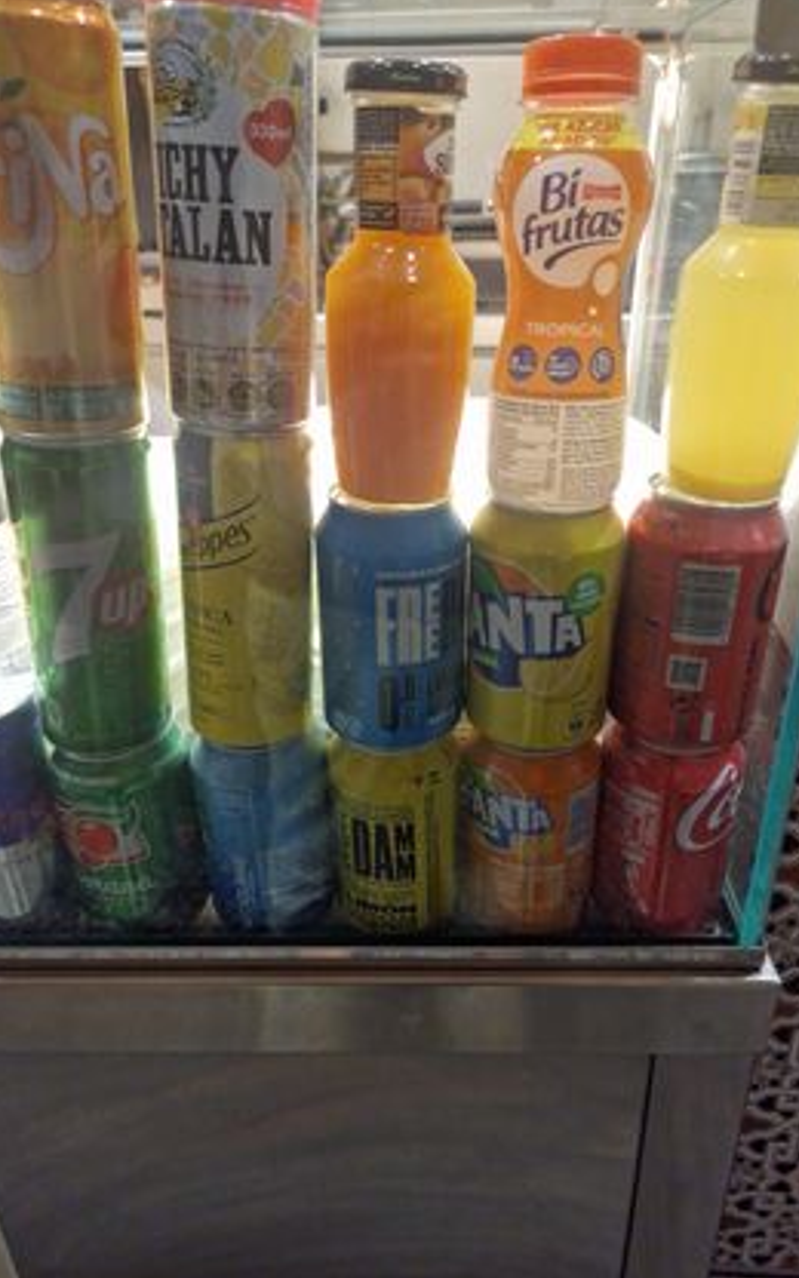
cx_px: 424
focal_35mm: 25
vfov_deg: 72.5
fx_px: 871
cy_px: 633
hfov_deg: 49.2
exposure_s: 1/50
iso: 200
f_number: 1.8
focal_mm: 6.4
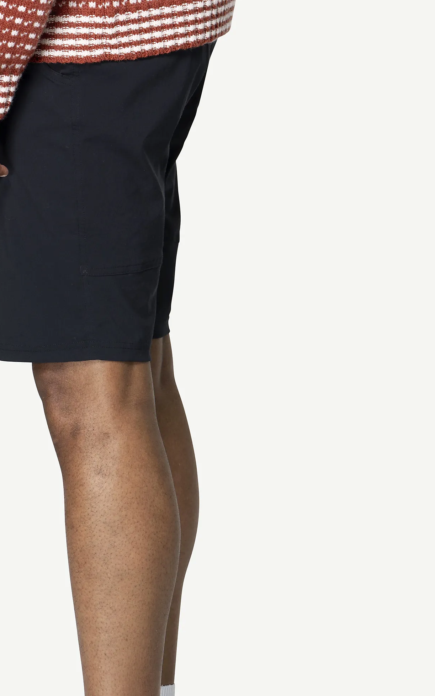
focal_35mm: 210
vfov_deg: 9.9
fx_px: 3984
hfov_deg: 6.2
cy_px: 46
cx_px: 54
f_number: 5.6
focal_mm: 70
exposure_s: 1/50
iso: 100
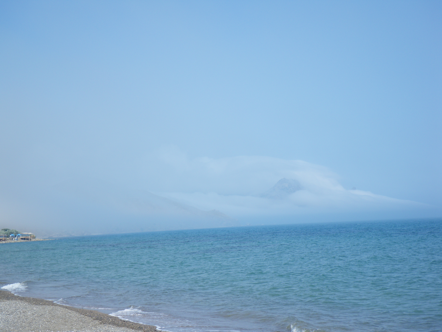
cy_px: 166
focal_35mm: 62
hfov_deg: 31.2
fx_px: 792
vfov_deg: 23.7
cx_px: 221
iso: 50
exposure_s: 1/320
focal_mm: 11.1
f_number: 4.6
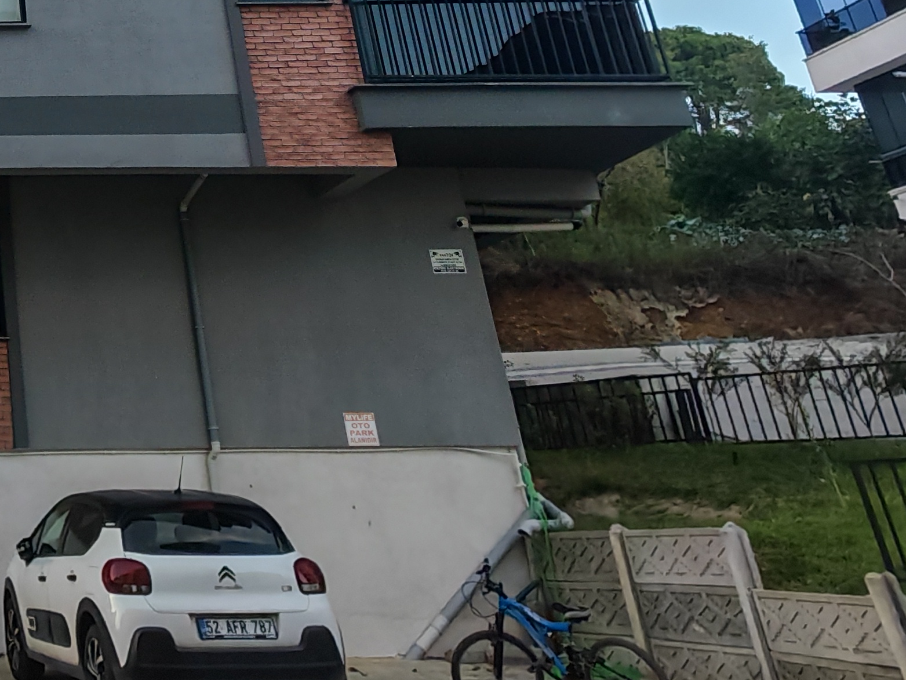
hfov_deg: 31.4
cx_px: -227
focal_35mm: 49
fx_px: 1283
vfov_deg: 26.4
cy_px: -139
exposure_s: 1/160
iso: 50
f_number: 2
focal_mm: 1.82
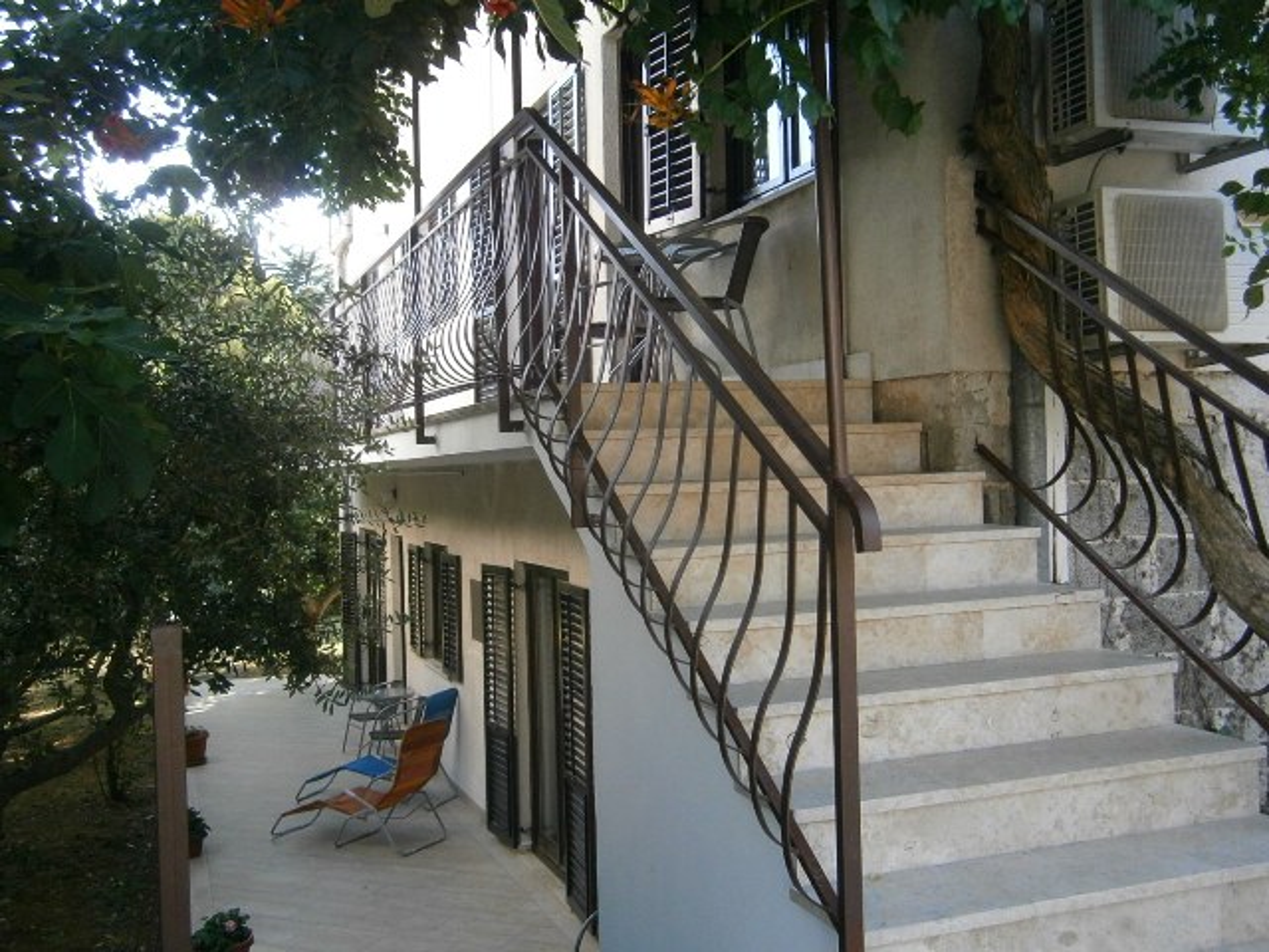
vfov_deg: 39.7
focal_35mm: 36
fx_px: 1320
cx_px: 634
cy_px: 476
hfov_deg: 51.4
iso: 250
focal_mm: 6.4
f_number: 3.1
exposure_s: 1/250
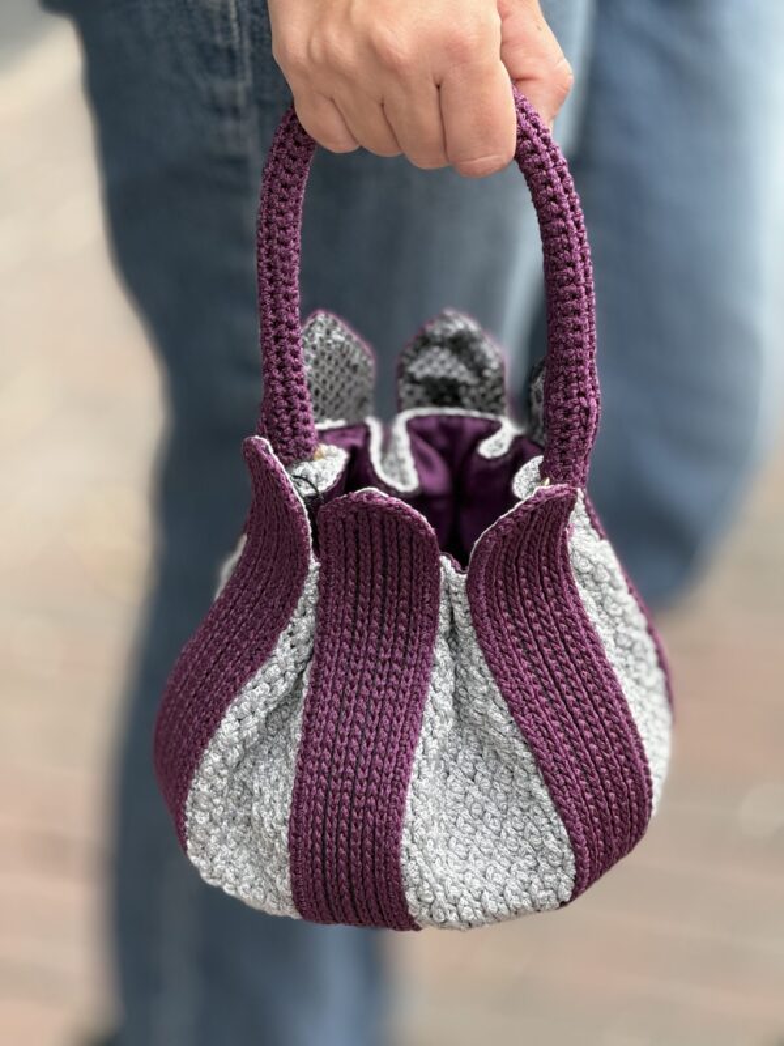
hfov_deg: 12.3
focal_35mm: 120
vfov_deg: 16.4
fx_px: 3624
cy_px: 523
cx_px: 392
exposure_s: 1/173
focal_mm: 15.66
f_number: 2.8
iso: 64
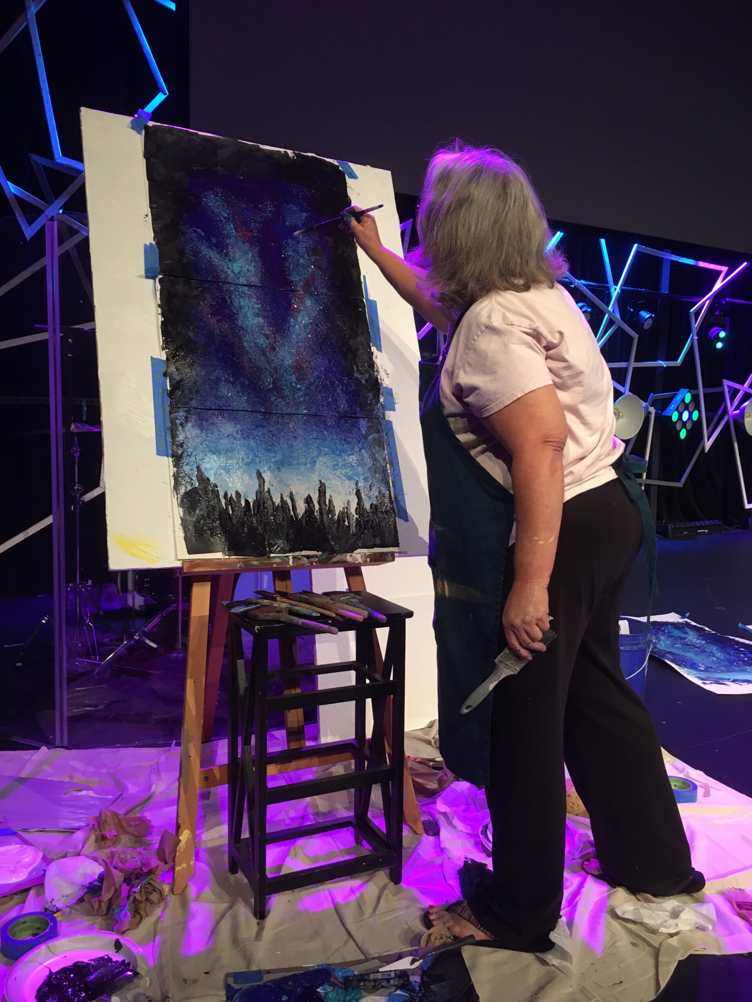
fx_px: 840
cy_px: 501
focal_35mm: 29
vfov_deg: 61.7
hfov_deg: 48.2
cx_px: 376
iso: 80
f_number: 2.2
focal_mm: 4.15
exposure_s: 1/30
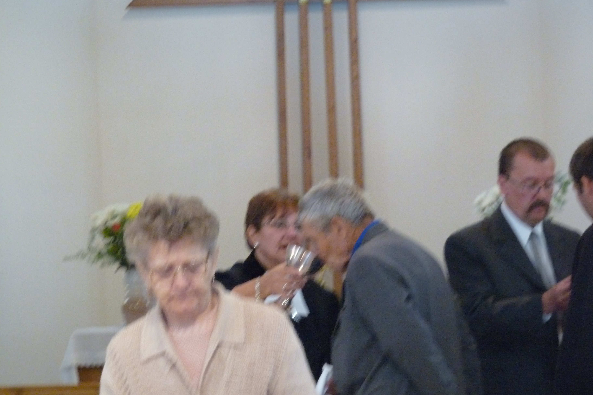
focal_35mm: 179
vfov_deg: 7.7
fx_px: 2948
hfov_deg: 11.5
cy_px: 200
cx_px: 296
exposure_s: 1/40
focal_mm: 30.5
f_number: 3.7
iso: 800
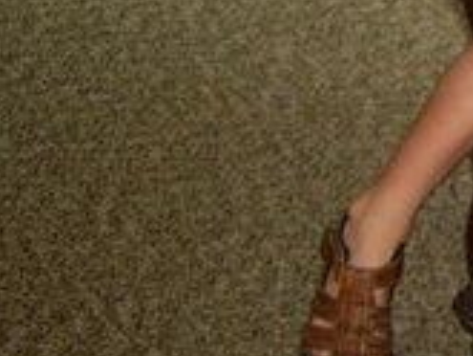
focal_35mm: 147
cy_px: -247
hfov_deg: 12.4
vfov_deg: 9.7
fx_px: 2010
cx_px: 817
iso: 200
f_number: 2.7
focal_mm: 6.2
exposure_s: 1/40
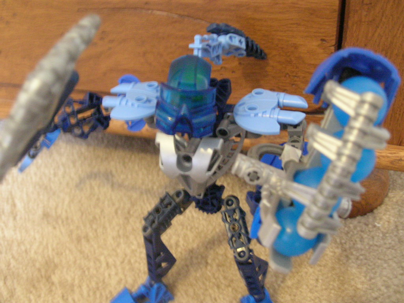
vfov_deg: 39.7
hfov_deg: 51.4
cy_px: 152
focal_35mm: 36
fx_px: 420
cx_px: 202
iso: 300
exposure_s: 1/3.1
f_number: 2.7
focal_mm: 6
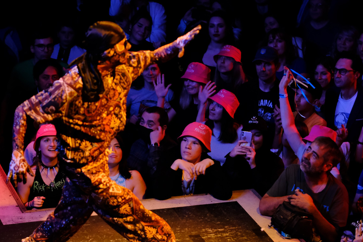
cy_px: 146
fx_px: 1512
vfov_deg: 9.1
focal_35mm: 150
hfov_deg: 13.7
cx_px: 178
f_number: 1.4
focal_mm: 56
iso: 3200
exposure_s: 1/800
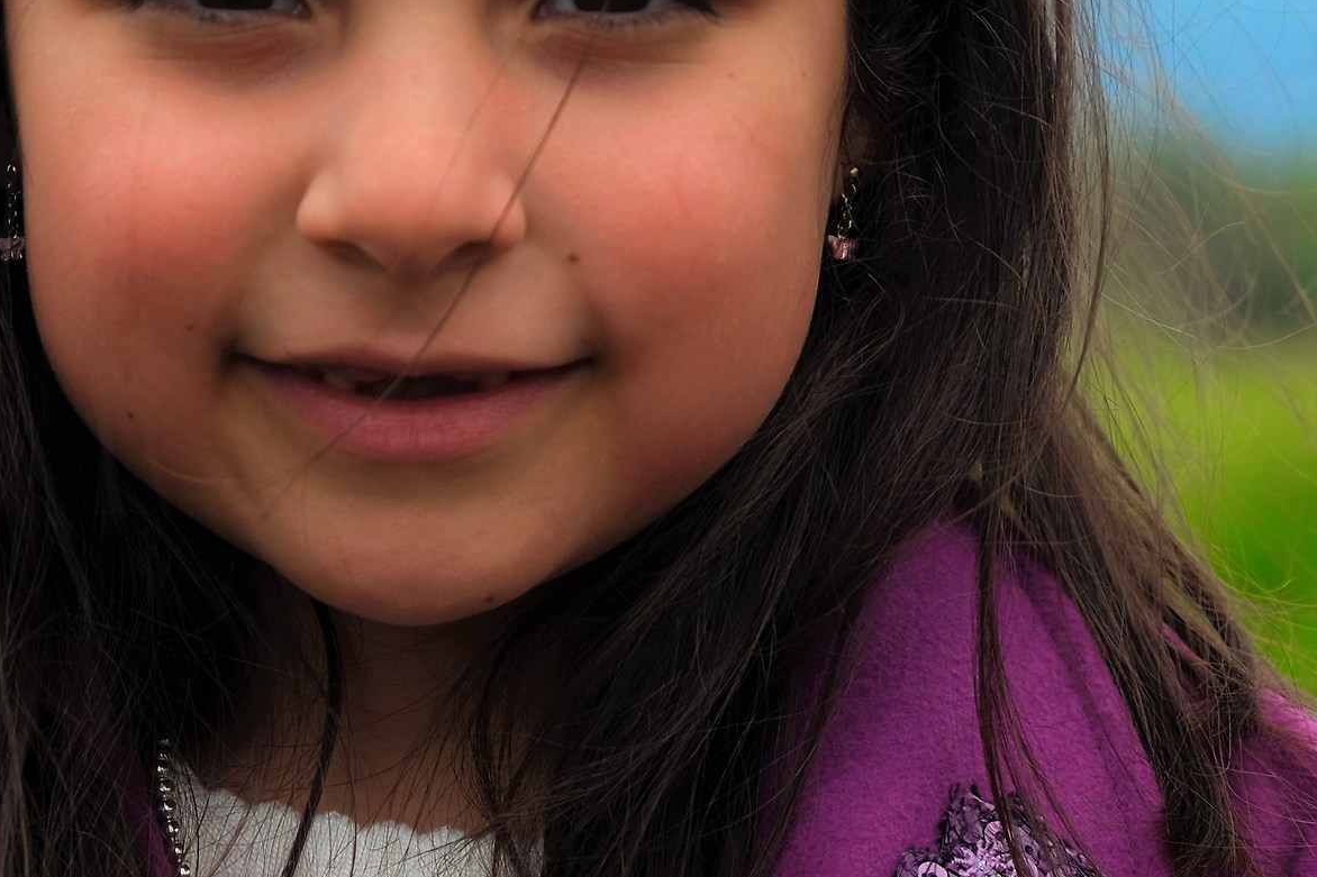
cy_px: 13
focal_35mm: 170
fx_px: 6218
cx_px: 382
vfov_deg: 8.0
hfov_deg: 12.1
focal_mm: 55
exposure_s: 1/500
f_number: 4
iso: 200
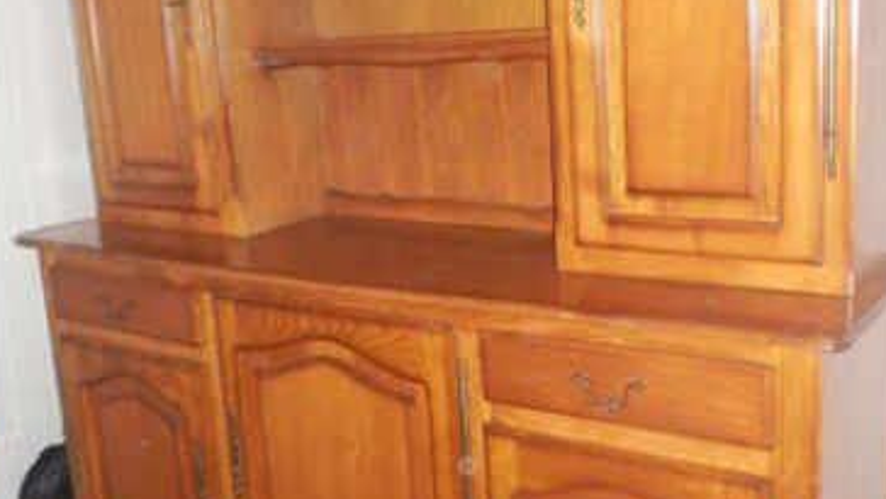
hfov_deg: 44.6
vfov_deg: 26.0
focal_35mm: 46
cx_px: 433
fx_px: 1081
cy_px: 260
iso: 400
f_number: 3
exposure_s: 1/30
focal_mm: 4.2
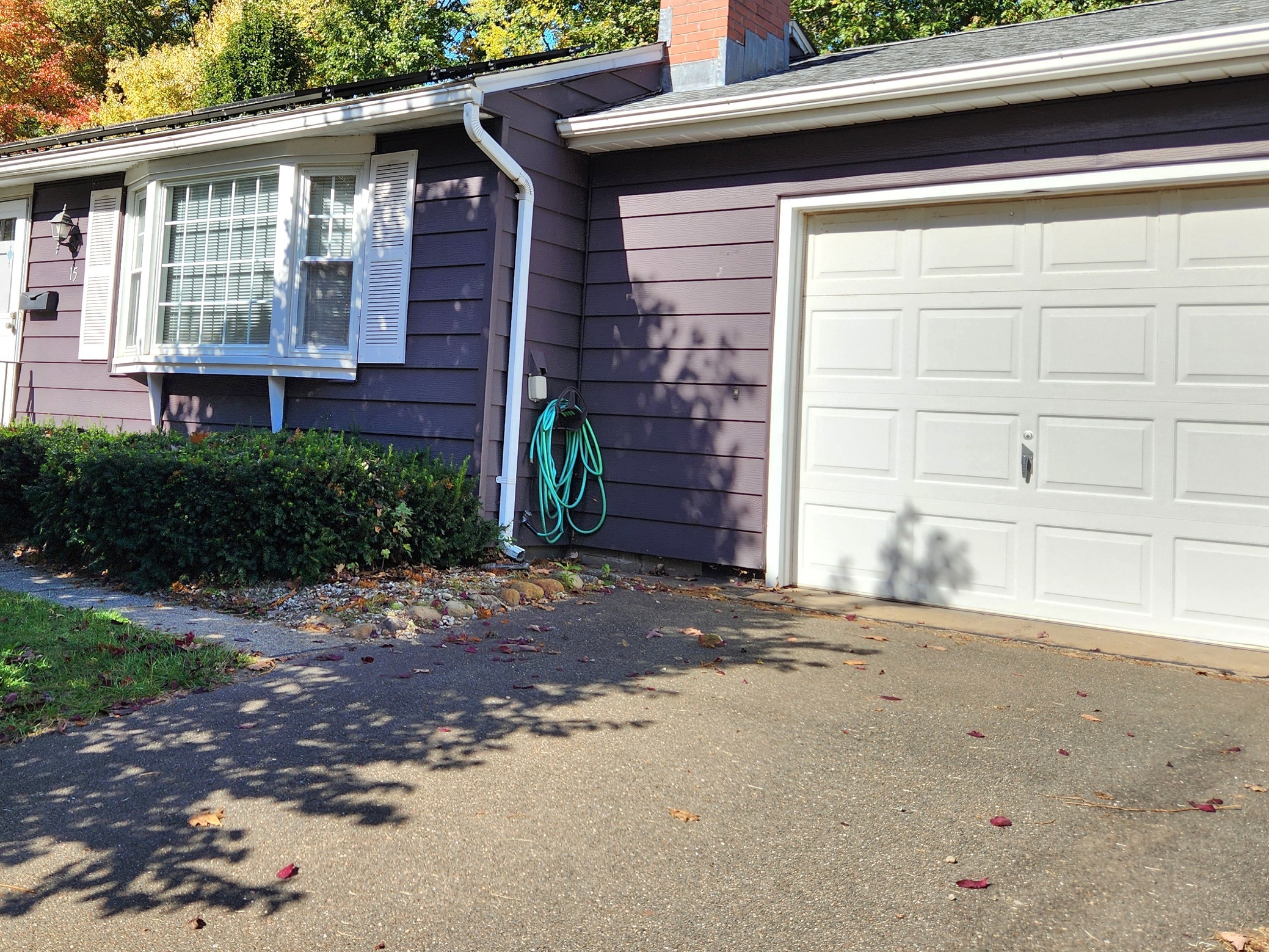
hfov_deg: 52.9
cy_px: 337
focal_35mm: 34
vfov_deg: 41.4
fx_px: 1247
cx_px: 422
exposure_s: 1/1429
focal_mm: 5.4
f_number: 1.8
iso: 20
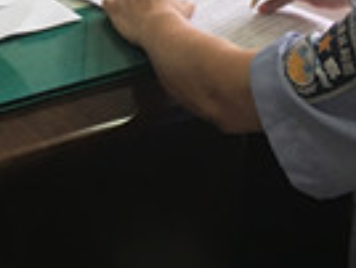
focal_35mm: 108
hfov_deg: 17.7
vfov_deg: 12.6
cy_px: -206
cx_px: -16
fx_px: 1113
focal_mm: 4.15
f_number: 2.2
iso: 25
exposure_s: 1/33
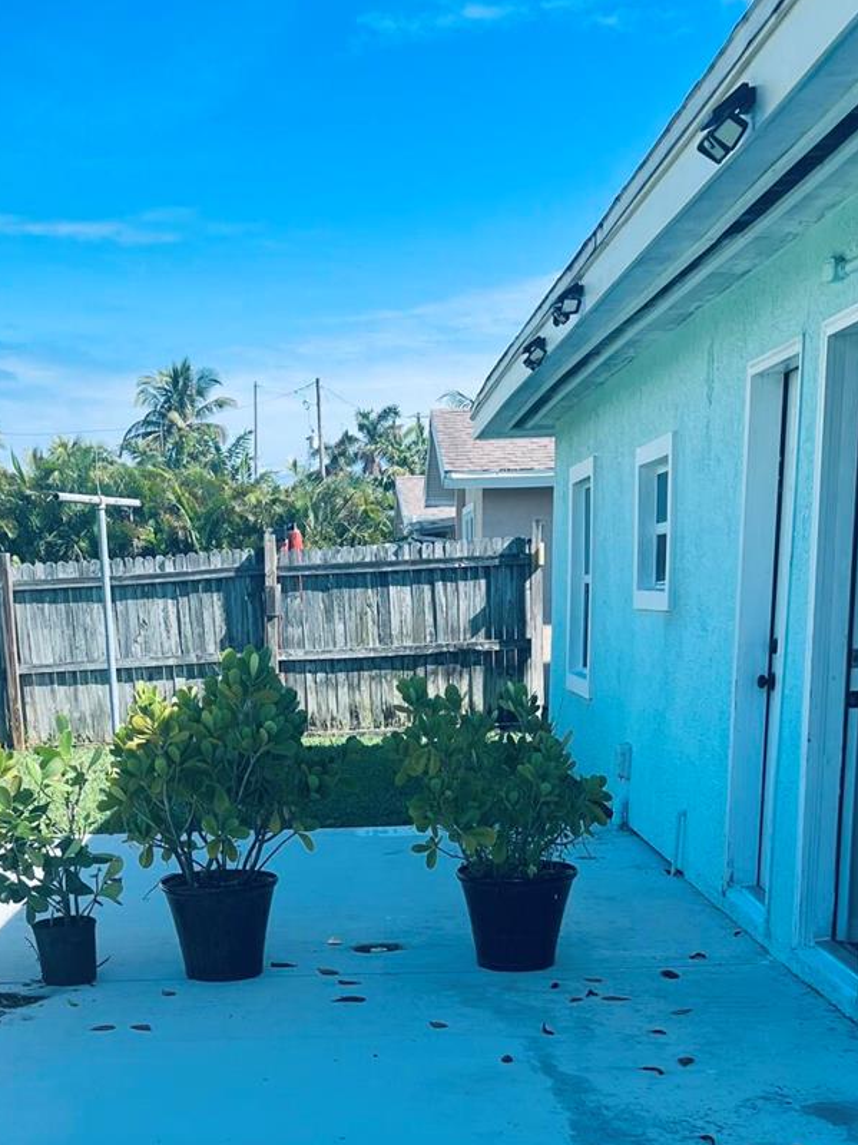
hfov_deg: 29.0
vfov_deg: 36.0
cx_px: 311
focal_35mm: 50
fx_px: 1653
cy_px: 1019
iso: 50
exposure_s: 1/2632
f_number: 1.5
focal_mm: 5.7
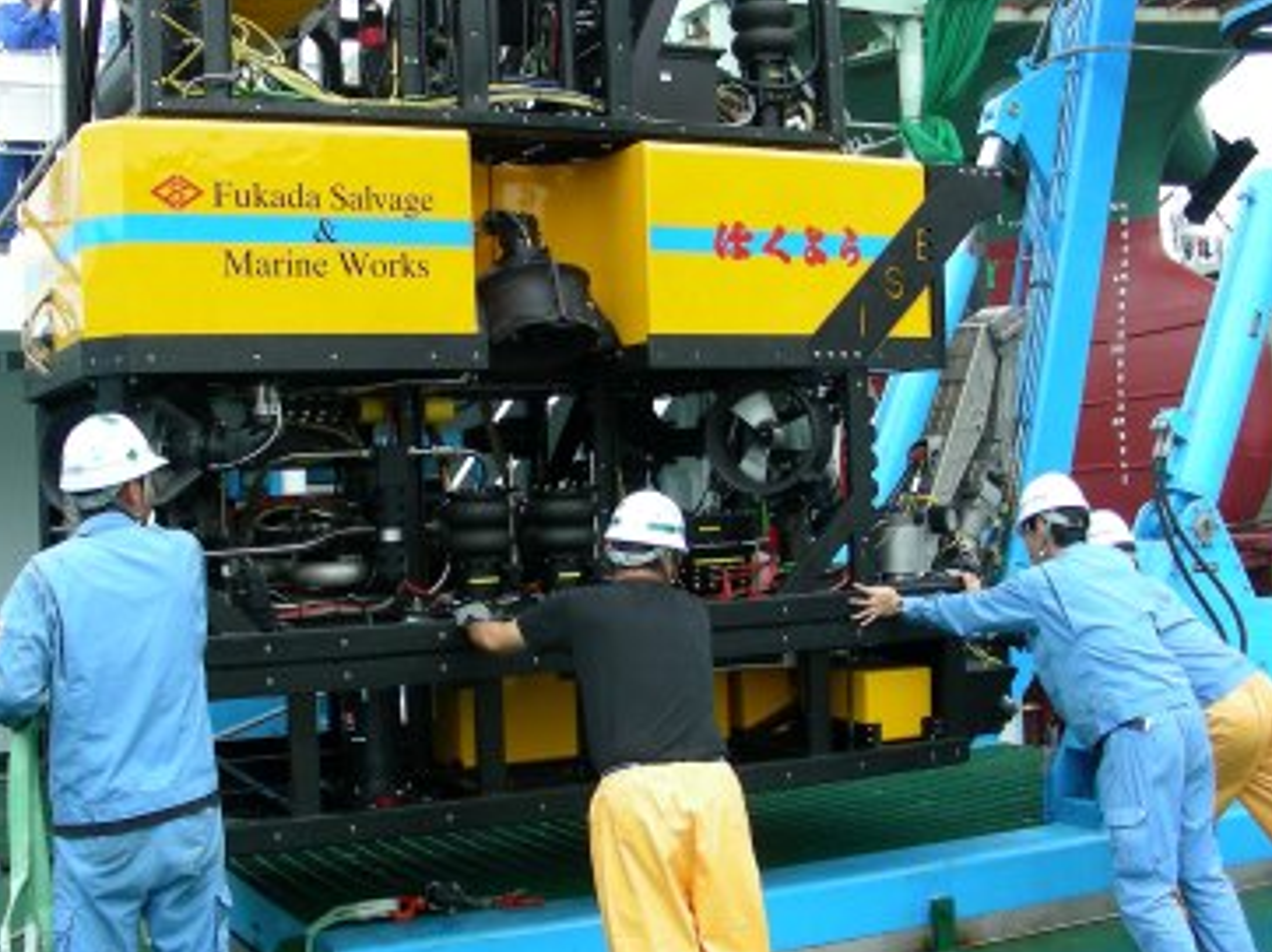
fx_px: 1542
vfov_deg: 34.3
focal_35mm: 42
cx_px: 573
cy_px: 481
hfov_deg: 44.8
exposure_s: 1/106
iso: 50
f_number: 3.5
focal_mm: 6.3
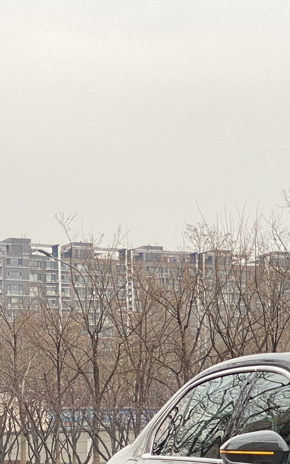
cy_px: 434
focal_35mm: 140
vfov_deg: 14.7
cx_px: 557
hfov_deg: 8.9
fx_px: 1770
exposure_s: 1/122
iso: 25
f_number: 2
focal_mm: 6
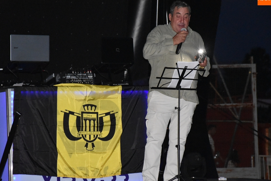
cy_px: 89
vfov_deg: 7.5
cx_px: 121
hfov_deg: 11.1
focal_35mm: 185
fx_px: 1391
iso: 6400
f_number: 5.6
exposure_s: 1/60
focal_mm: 105
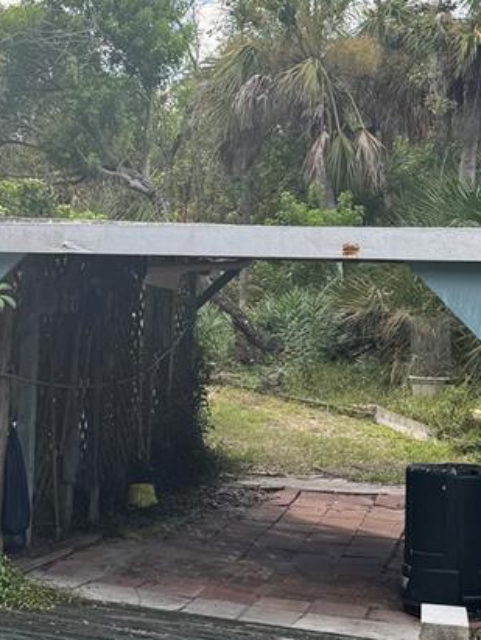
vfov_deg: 27.8
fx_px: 1295
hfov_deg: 20.8
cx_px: 106
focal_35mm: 70
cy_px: 325
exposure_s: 1/1059
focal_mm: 6.76
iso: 80
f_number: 1.78
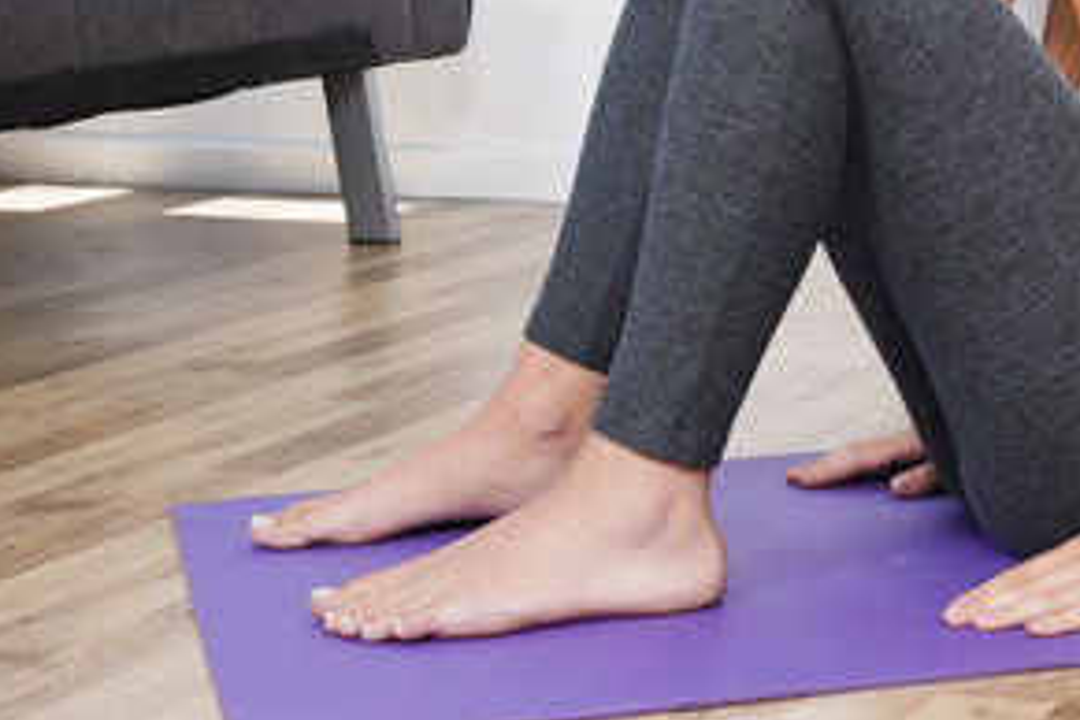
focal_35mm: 99
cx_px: 1440
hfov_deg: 19.0
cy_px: 204
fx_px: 2970
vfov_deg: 13.8
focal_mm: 36
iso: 125
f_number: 5
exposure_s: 1/125
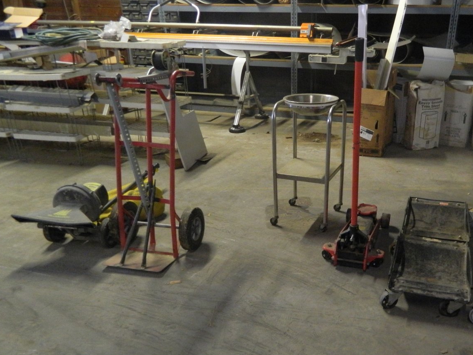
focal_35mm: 33
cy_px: 223
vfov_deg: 42.6
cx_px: 308
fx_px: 451
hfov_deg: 54.4
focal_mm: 4.5
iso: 400
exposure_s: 1/5
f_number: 3.1
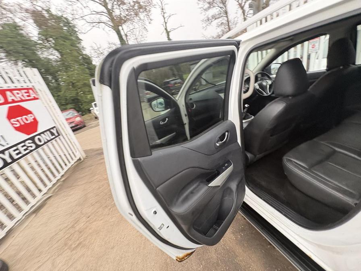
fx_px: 146
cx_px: 180
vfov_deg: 85.7
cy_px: 136
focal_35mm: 14
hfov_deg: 102.1
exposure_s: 1/60
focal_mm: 2.22
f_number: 2.2
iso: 400
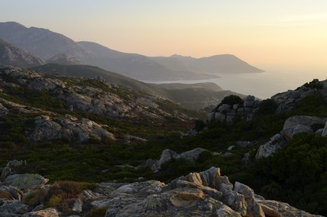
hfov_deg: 48.5
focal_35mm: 40
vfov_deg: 33.3
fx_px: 363
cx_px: 164
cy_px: 108
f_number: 8
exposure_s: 1/125
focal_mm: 40
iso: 200
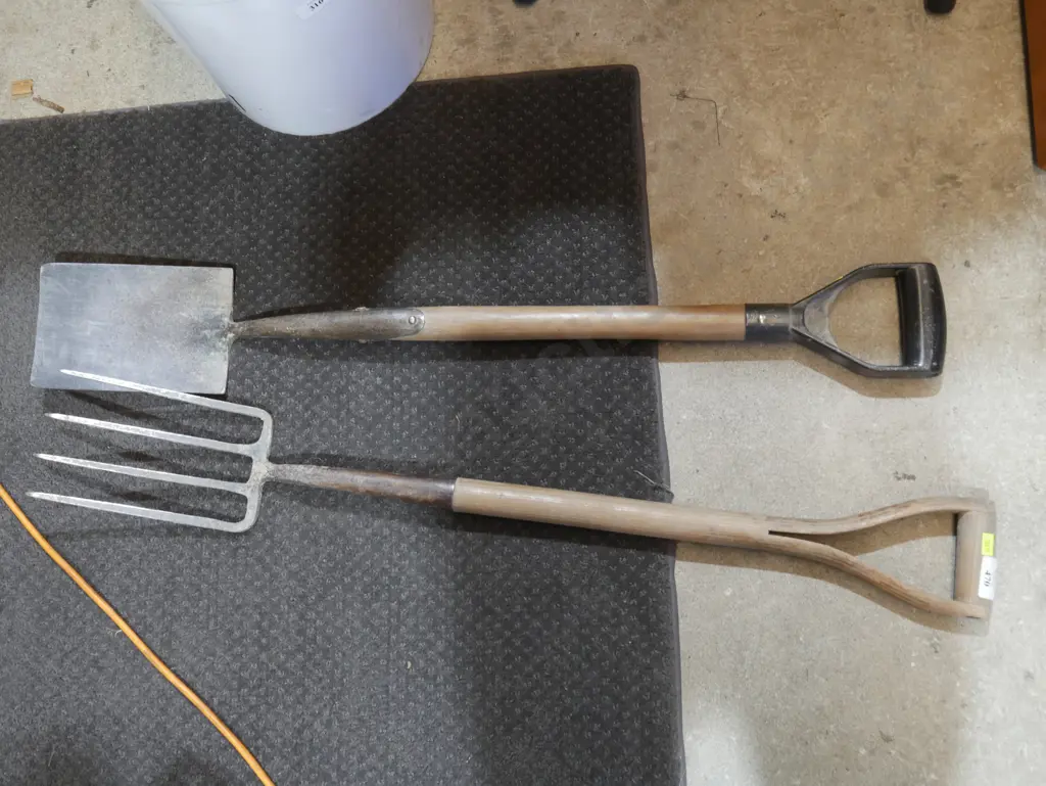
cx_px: 523
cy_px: 393
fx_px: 1209
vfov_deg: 36.0
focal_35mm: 40
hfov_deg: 46.8
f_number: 4.4
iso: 1000
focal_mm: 20
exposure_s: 1/60
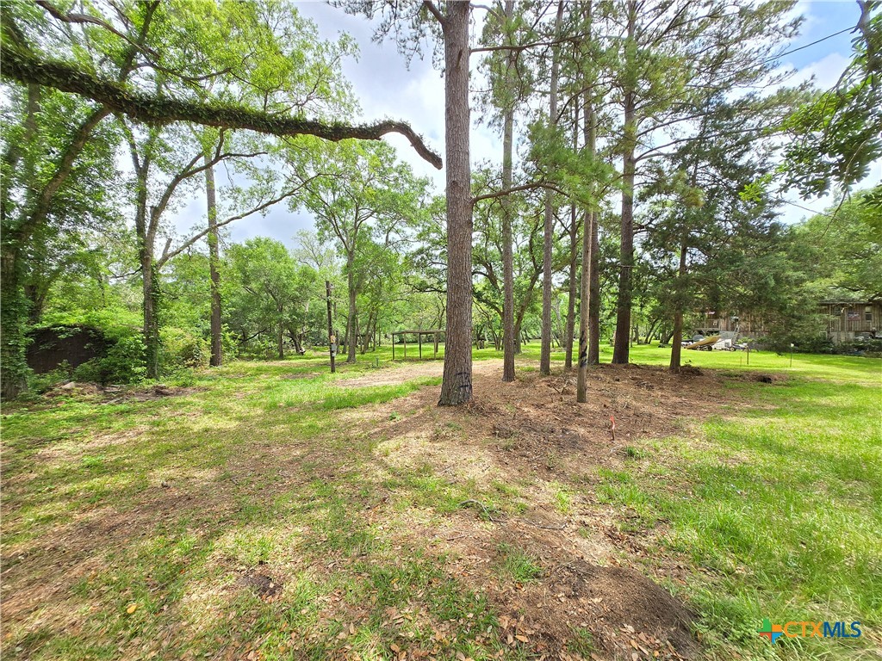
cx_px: 441
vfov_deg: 89.9
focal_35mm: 13
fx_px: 331
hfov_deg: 106.2
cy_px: 330
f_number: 2.2
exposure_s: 1/516
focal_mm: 1.7
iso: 25
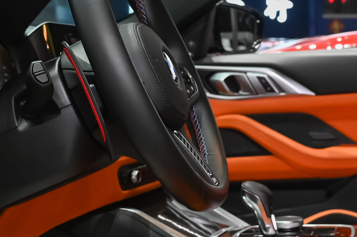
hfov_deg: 23.2
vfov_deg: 16.0
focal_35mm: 85
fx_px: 842
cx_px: 332
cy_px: 174
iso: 3200
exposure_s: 1/160
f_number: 5
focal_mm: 24
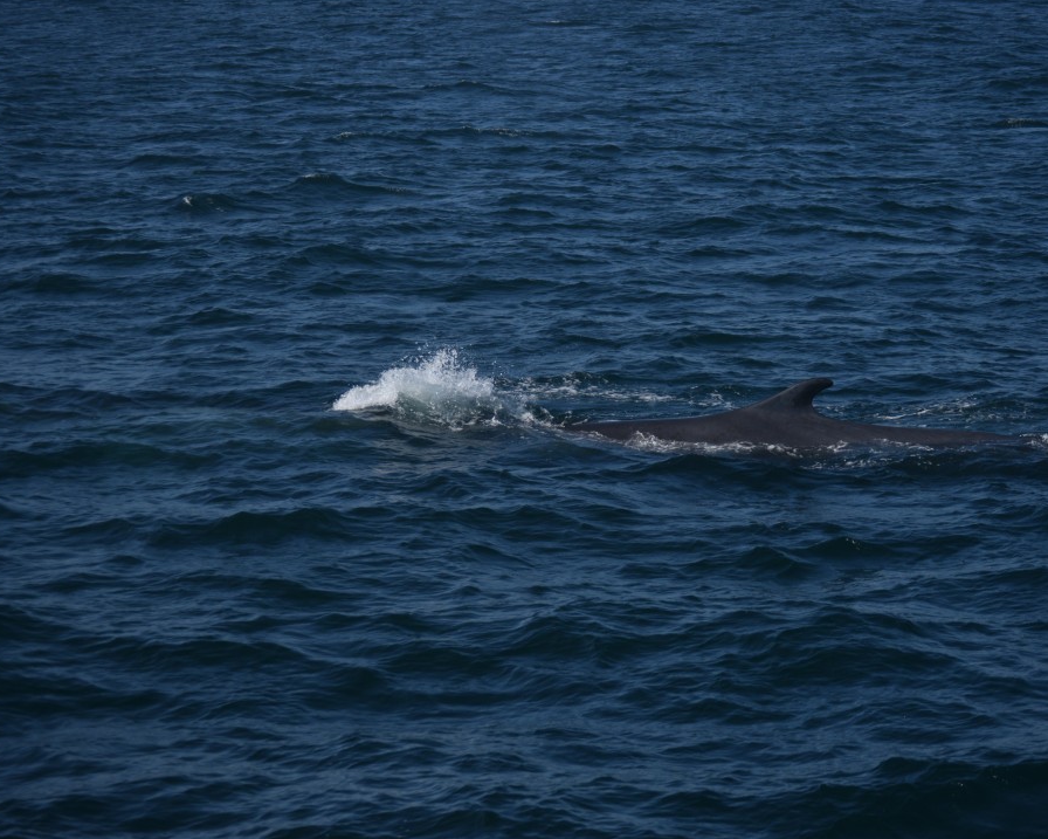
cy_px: 419
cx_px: 598
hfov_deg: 17.1
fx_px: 3474
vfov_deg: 13.8
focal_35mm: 112
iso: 200
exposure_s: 1/4000
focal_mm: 66
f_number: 4.2
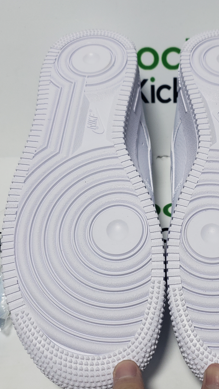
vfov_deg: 49.4
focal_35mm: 41
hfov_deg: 28.5
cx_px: 171
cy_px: 198
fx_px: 423
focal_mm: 4.3
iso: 50
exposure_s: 1/645
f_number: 1.5
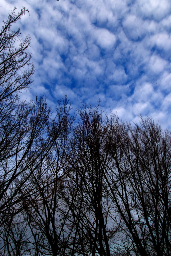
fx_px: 128
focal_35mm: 18
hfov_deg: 67.5
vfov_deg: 89.9
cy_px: 128
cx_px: 86
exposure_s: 1/40
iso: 100
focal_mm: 12
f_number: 22
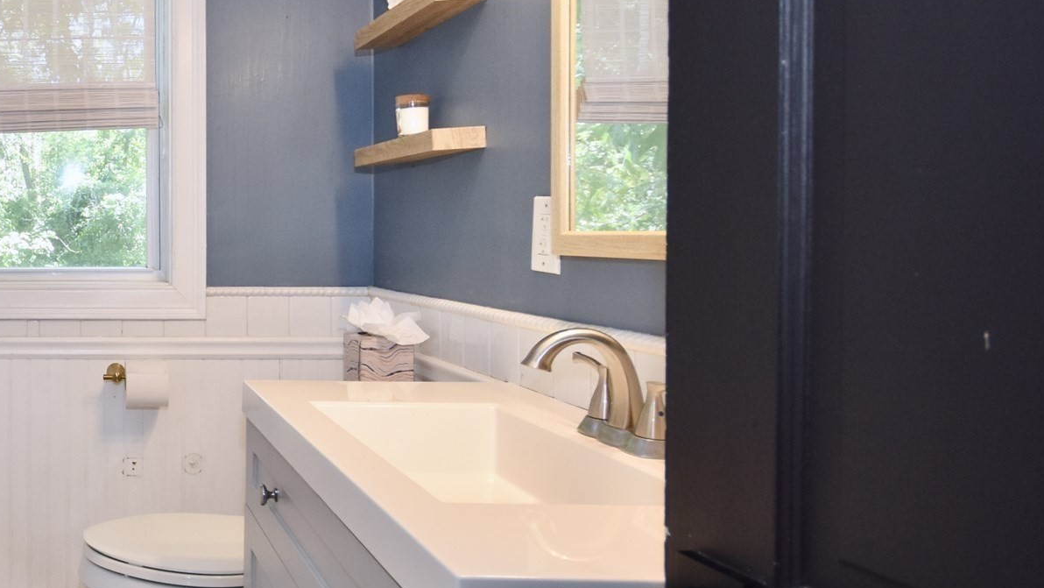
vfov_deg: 42.8
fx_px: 748
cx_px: 158
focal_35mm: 27
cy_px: 252
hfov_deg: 61.8
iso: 500
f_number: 4
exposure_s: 1/60
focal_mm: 10
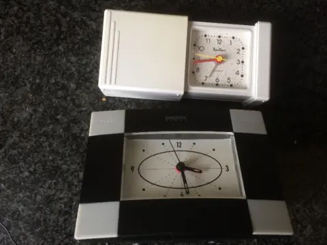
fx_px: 274
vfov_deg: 48.2
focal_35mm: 29
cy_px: 122
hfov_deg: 61.7
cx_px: 164
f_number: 2.2
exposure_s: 1/30
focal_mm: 4.15
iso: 40
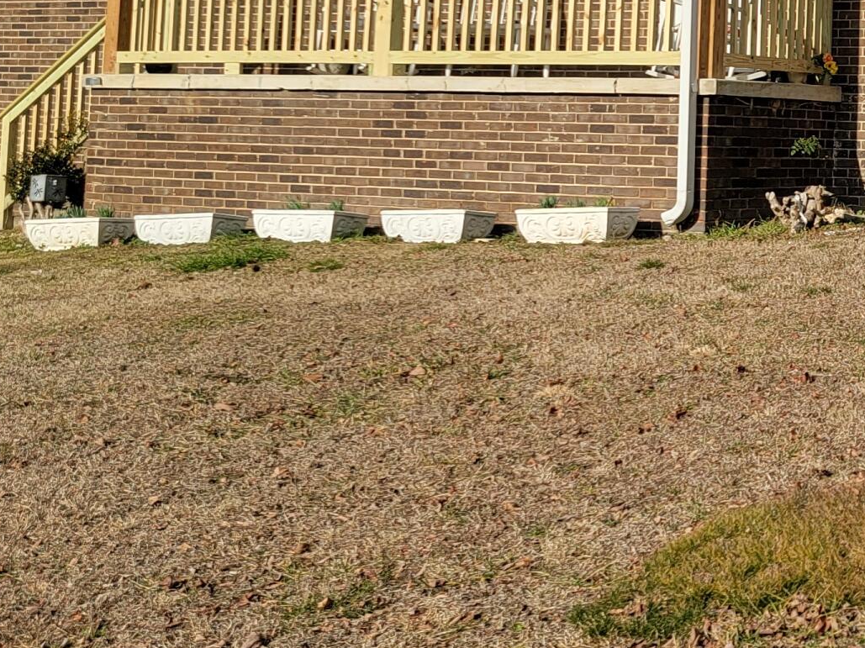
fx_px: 1749
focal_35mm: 70
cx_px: 872
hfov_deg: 26.3
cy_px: -56
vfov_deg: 20.1
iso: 16
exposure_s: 1/960
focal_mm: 6.7
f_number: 1.8
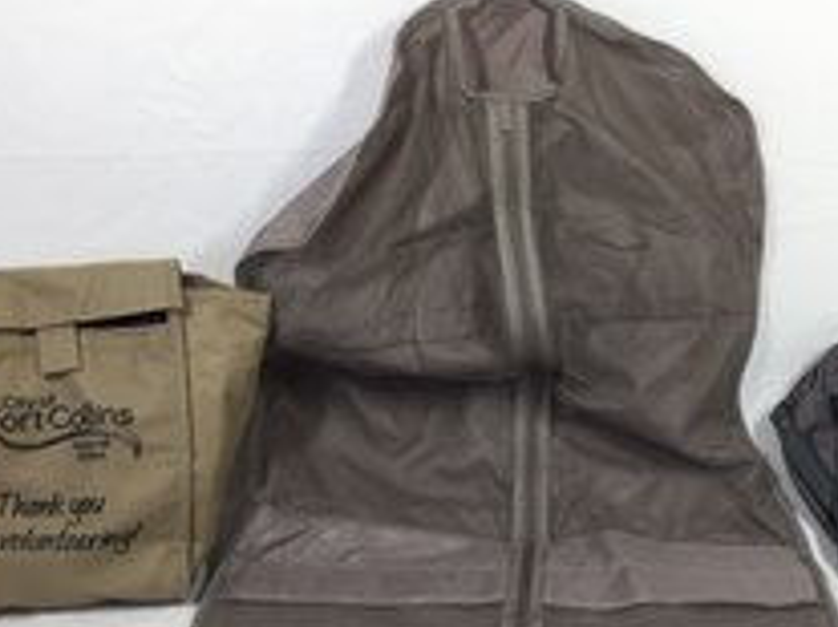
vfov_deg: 29.9
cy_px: 439
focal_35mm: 48
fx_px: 1161
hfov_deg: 39.3
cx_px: 540
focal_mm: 4.15
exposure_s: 1/60
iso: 40
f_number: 2.2
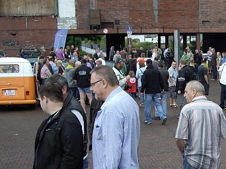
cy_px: 166
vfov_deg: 16.3
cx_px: 241
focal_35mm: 89
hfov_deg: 21.1
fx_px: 581
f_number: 2.8
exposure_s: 1/160
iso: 100
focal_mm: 7.9
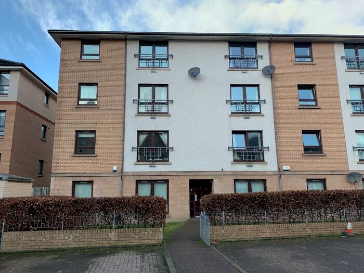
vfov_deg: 53.1
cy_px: 136
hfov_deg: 67.3
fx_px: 273
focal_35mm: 26
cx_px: 182
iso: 25
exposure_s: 1/220
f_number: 1.8
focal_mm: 4.25
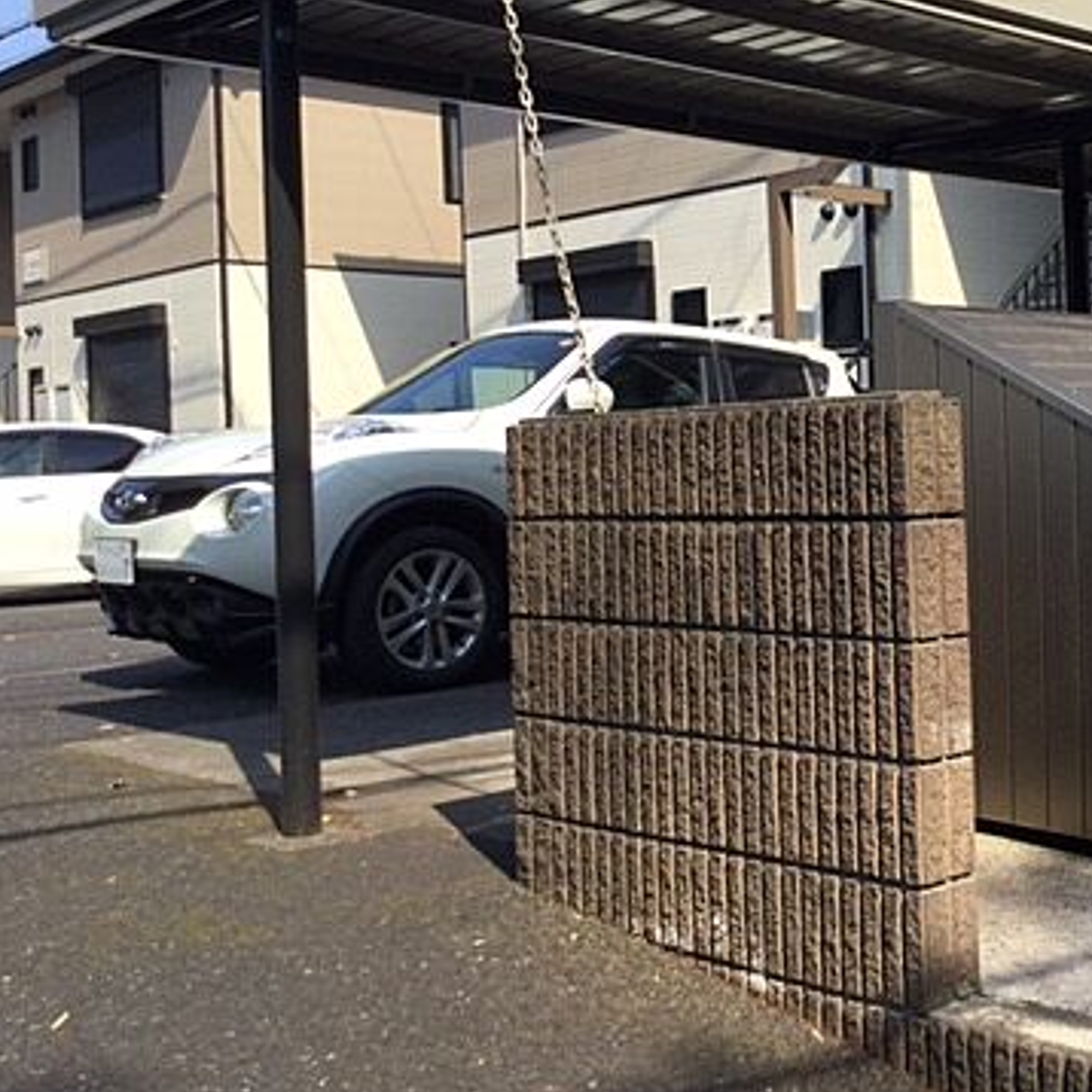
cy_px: 436
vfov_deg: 34.6
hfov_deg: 33.0
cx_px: 967
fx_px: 1749
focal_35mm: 49
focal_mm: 3.3
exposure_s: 1/815
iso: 25
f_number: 2.4
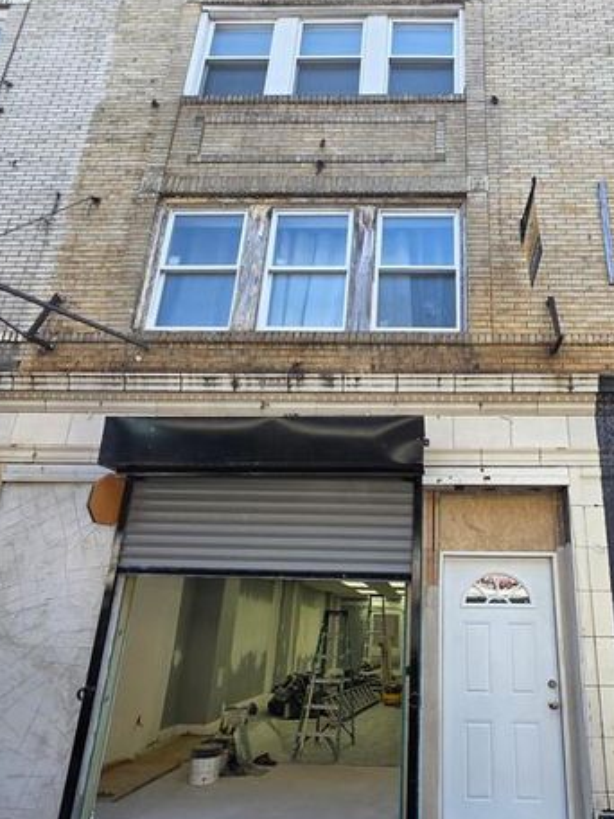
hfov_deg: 66.4
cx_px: 420
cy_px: 488
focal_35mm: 19
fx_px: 449
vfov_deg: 83.7
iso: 40
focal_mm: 2.2
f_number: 1.9
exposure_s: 1/200
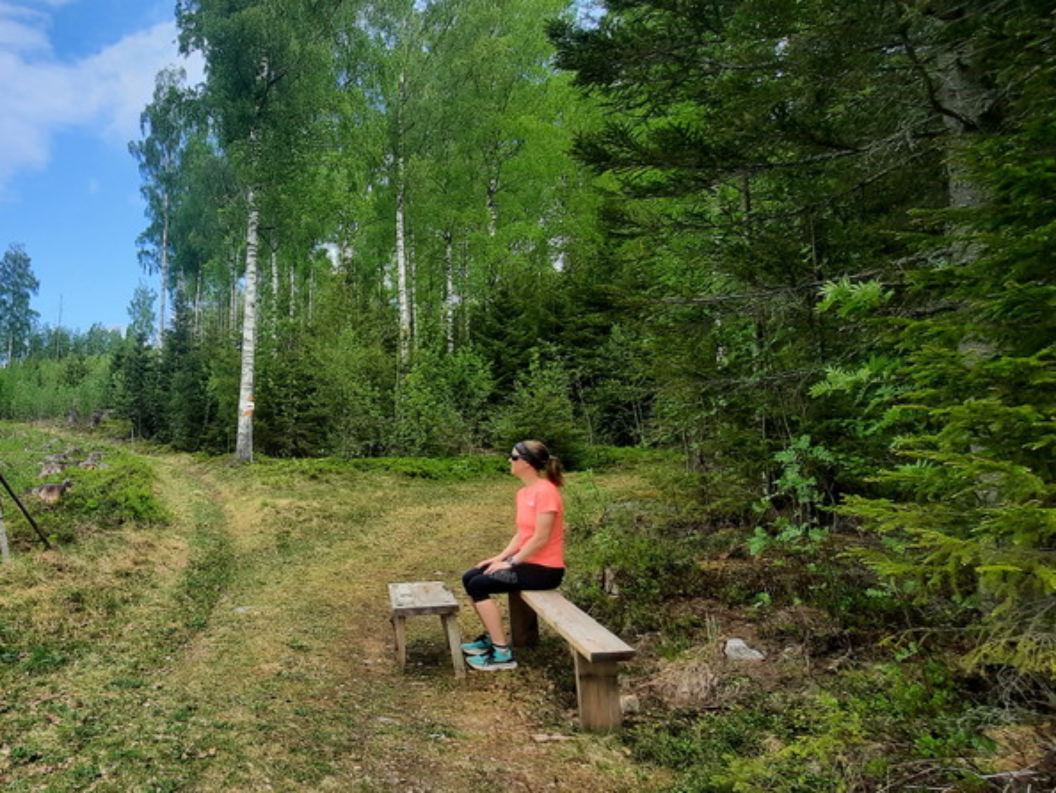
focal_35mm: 21
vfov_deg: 63.3
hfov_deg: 71.3
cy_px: 436
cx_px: 217
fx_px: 641
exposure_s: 1/739
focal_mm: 1.74
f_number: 2.2
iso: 40
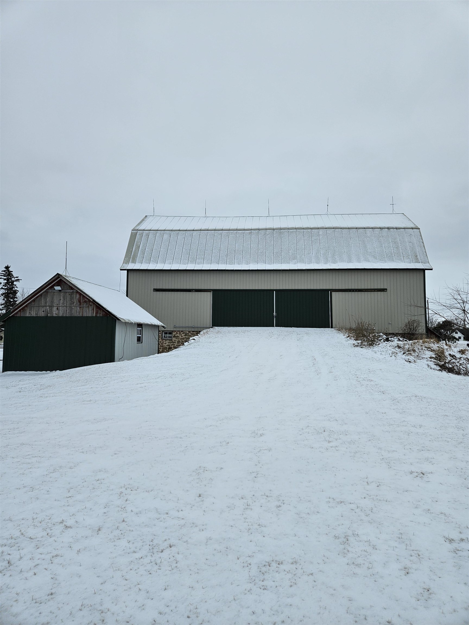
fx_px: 415
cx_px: 234
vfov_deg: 73.9
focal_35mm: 23
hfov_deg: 58.9
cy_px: 312
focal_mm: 5.4
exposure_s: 1/2204
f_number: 1.8
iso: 25
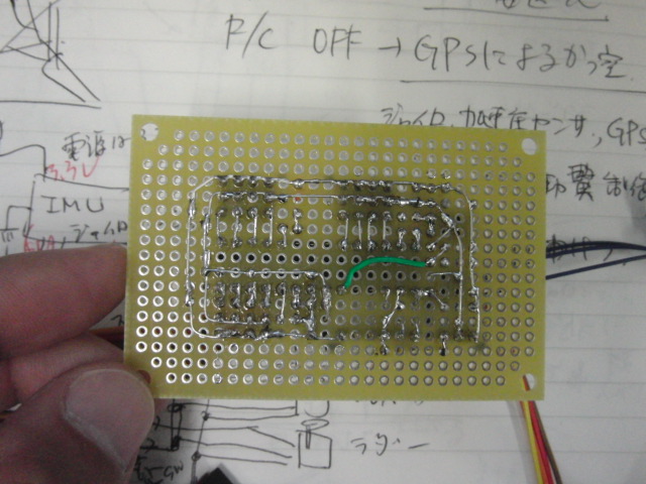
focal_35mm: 38
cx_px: 323
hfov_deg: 49.0
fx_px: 709
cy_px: 242
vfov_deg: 37.7
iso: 640
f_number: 3.9
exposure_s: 1/80
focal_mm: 6.66
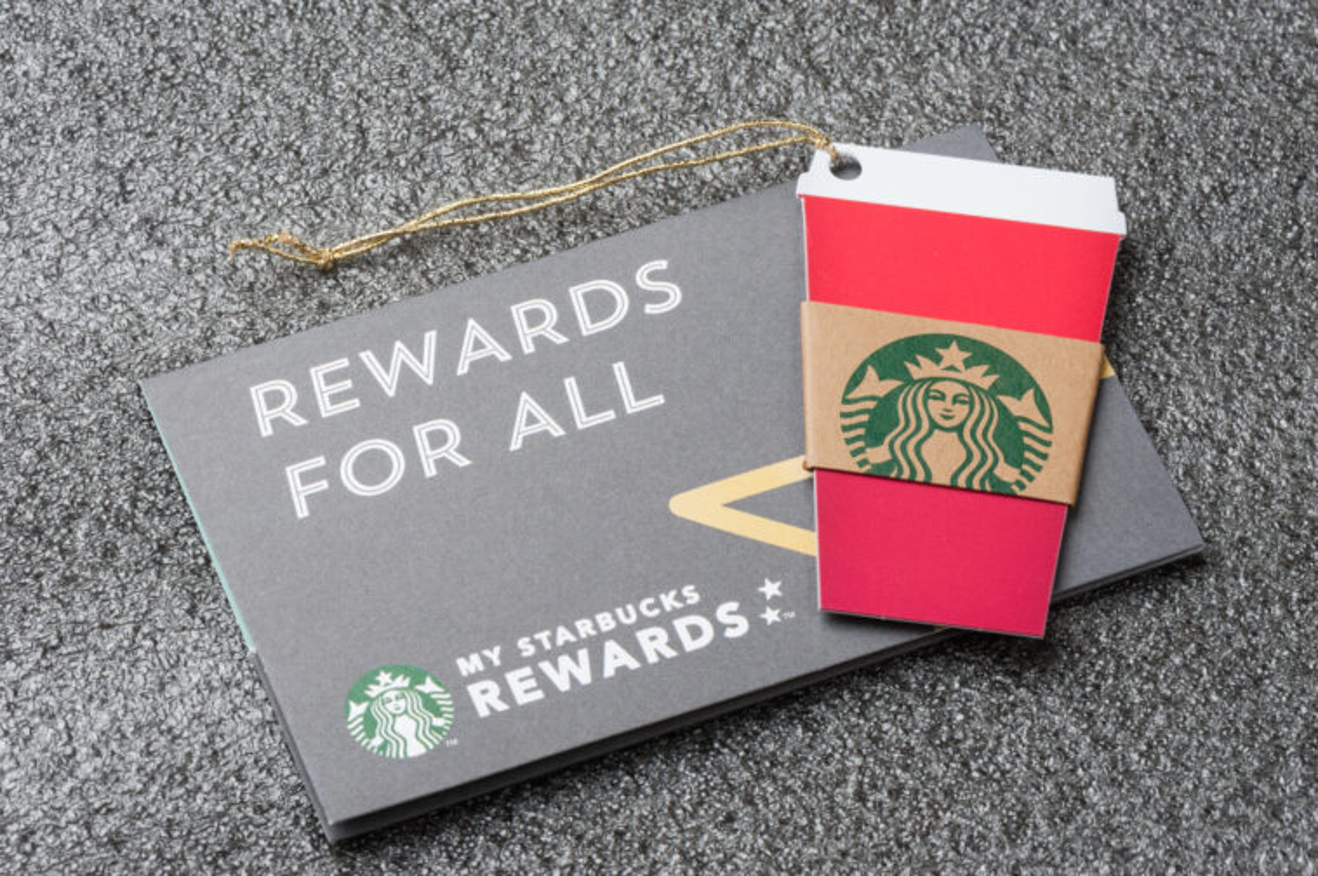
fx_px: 3841
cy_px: 438
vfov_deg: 13.0
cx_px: 659
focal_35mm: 105
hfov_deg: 19.5
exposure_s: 1/160
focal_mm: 105
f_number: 22
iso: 200
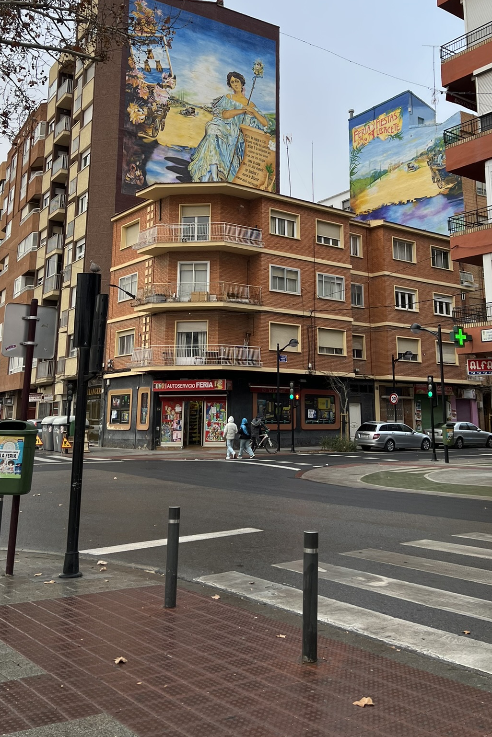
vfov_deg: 52.2
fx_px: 738
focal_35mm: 36
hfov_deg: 36.9
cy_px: 248
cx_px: 265
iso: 40
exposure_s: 1/153
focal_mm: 5.7
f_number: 1.5
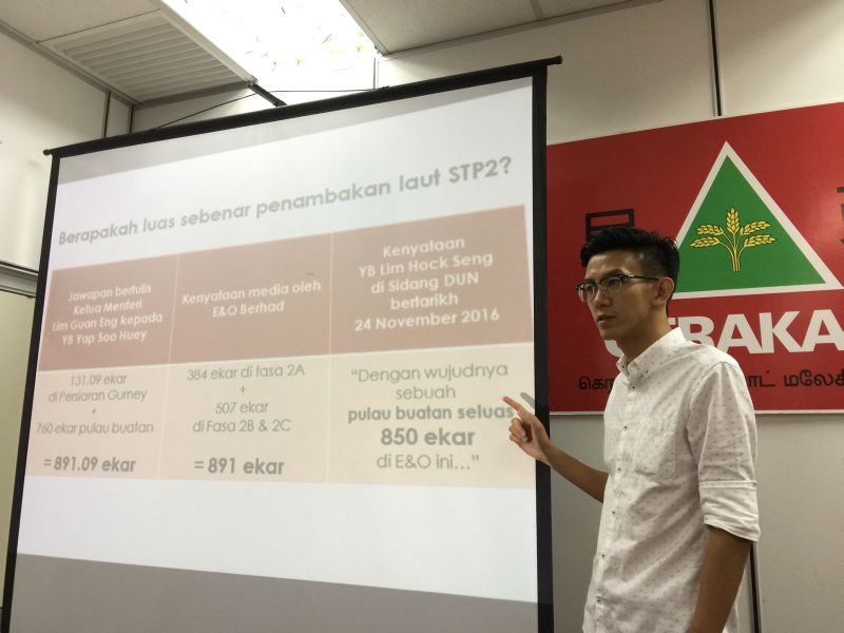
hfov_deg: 61.7
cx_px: 422
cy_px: 316
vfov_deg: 48.2
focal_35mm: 29
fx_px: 707
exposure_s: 1/33
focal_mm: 4.15
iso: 80
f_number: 2.2
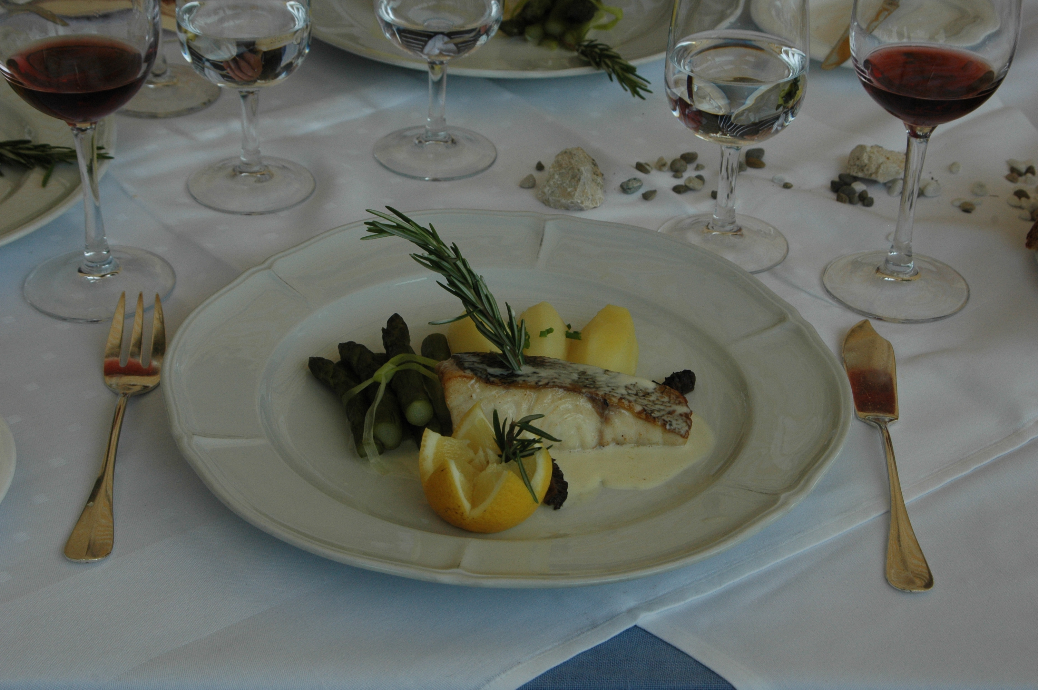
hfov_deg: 28.1
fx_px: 2074
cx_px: 519
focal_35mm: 72
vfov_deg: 18.9
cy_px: 345
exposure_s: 1/320
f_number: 9
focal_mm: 48
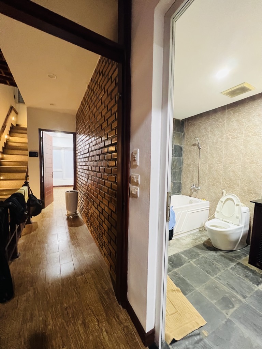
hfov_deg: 89.9
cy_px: 174
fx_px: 131
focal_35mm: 13
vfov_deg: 106.2
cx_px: 131
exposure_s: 1/50
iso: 640
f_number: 1.8
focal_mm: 1.57
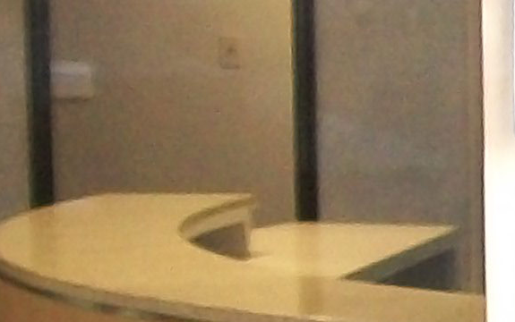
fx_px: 3033
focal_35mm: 216
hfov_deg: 8.4
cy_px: 385
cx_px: 1438
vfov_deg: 6.1
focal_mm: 5.7
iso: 240
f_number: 2.9
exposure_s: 1/30
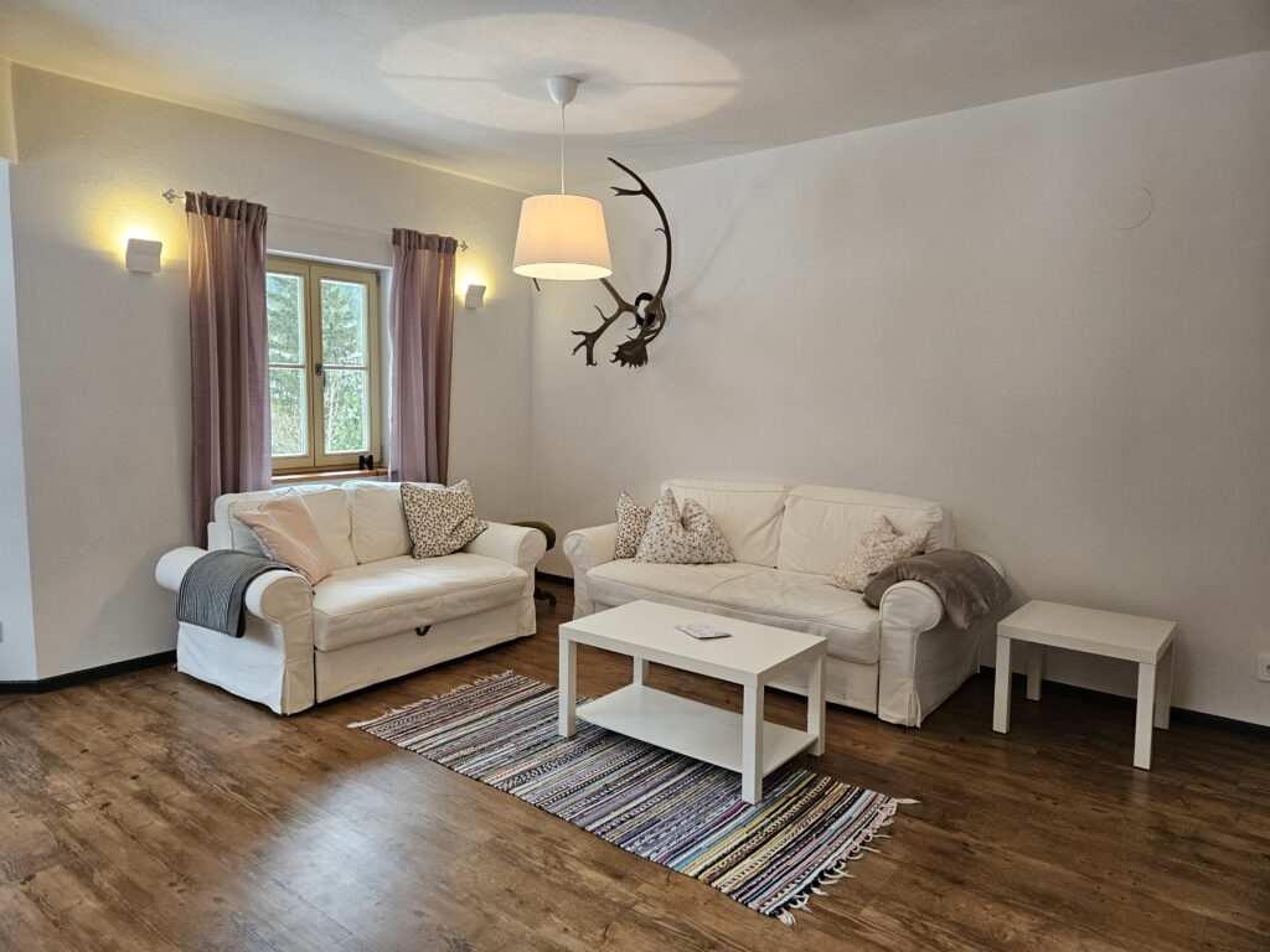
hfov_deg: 73.9
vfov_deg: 58.9
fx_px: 844
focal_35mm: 23
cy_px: 476
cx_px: 635
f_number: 1.8
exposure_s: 1/100
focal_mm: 5.4
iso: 200
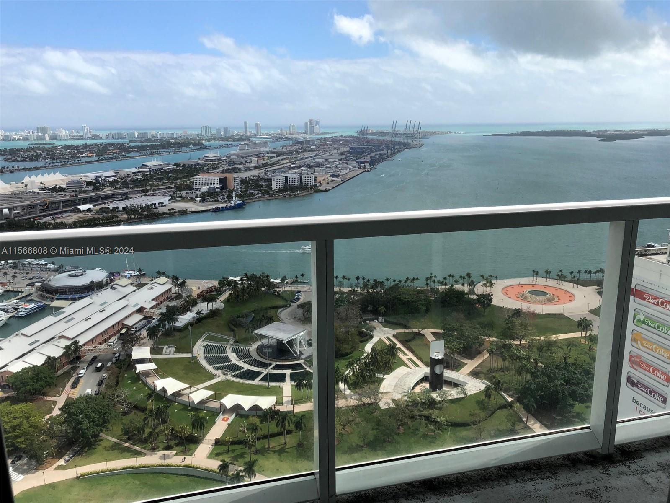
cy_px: 252
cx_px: 335
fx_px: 542
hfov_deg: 63.4
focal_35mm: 28
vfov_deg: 49.7
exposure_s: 1/3745
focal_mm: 4
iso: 20
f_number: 1.8
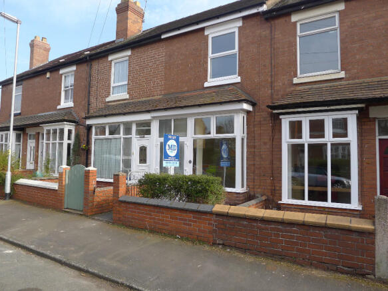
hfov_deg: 71.6
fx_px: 269
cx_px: 194
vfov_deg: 56.8
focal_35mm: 24
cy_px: 146
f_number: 2.8
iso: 80
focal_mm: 5.1
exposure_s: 1/500
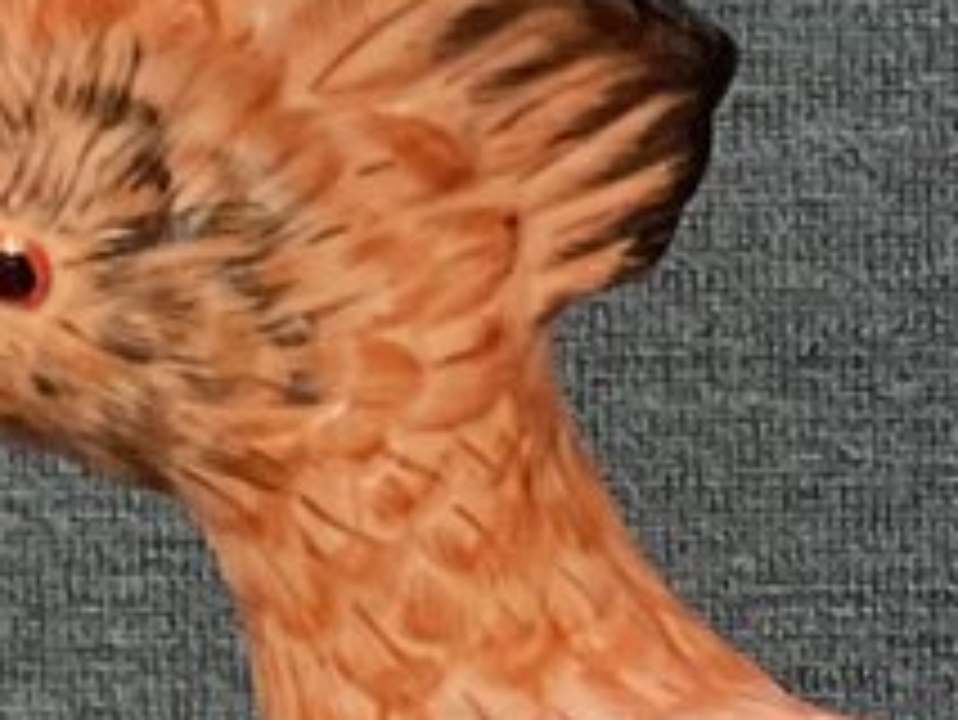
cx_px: 2085
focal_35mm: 206
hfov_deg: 8.9
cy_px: 1640
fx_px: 5704
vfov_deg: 6.9
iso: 200
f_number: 1.8
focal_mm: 3
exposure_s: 1/60
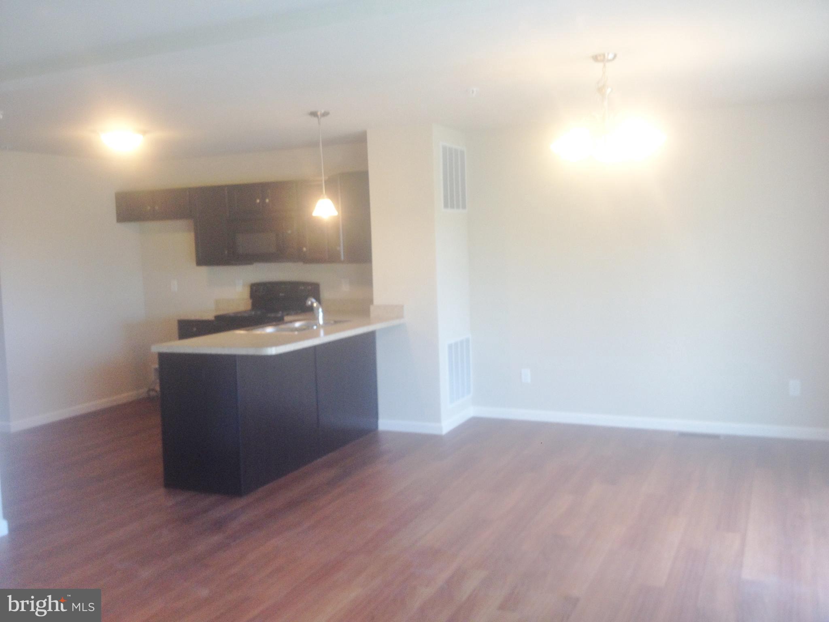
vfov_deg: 40.7
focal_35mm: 35
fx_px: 838
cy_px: 311
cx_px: 414
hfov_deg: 52.6
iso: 64
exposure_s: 1/33
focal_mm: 4.28
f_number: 2.4
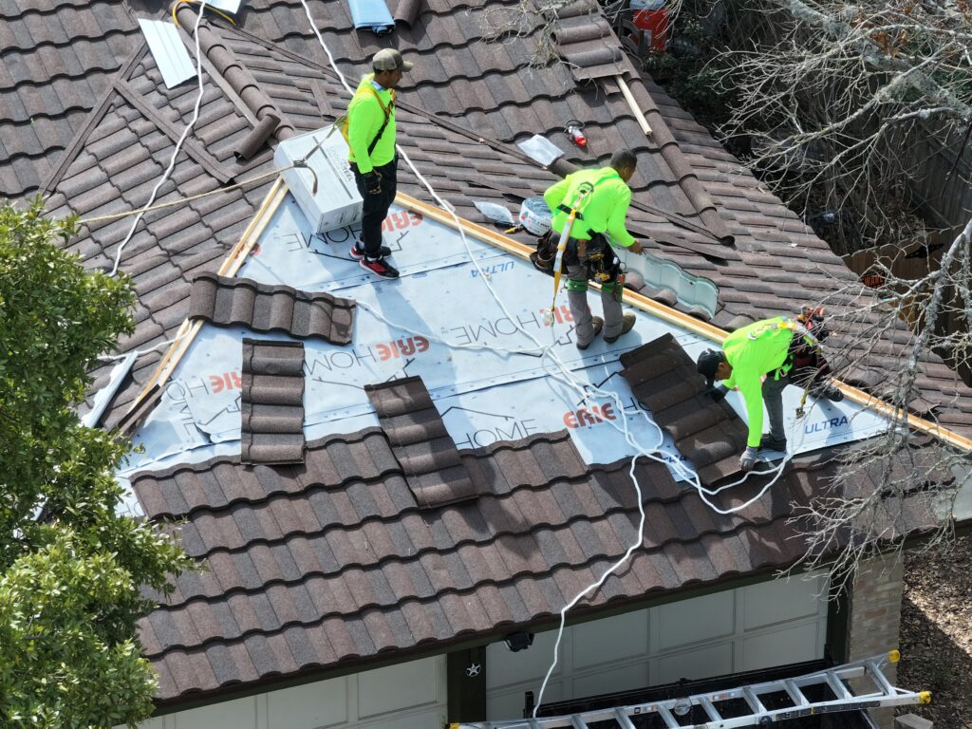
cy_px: 364
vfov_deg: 8.9
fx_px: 4661
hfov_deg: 11.9
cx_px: 486
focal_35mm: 166
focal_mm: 30.71
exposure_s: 1/240
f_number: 3.4
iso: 100
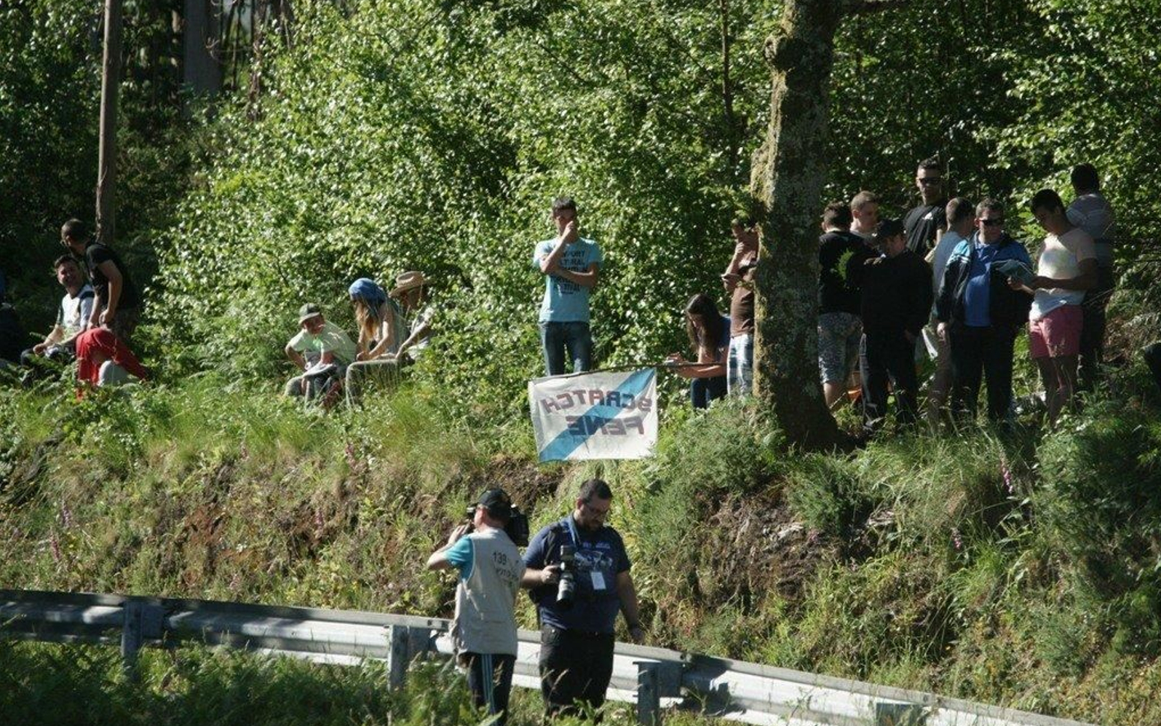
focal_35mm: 409
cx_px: 582
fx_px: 12942
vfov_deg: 3.2
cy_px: 347
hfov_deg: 5.1
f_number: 6.3
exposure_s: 1/1600
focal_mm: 400
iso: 800
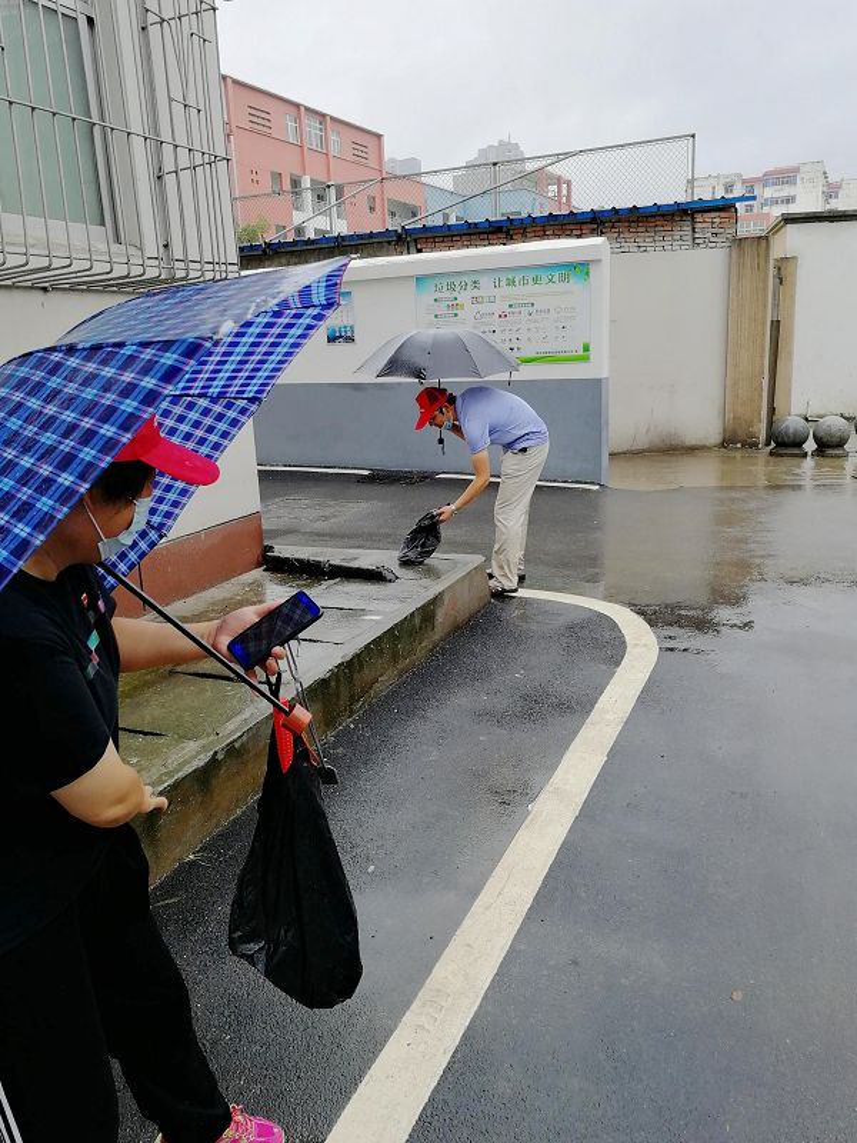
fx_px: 891
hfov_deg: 51.4
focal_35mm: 27
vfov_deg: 65.3
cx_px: 428
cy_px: 572
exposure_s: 1/182
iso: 50
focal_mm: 3.95
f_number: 2.2
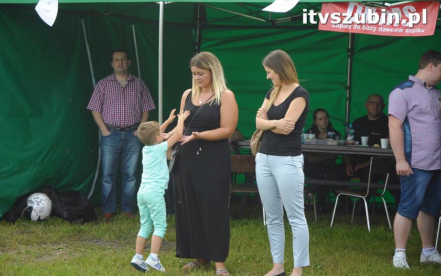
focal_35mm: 108
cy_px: 140
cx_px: 222
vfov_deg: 12.1
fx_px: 1298
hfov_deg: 19.3
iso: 400
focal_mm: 70
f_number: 4.5
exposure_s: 1/400
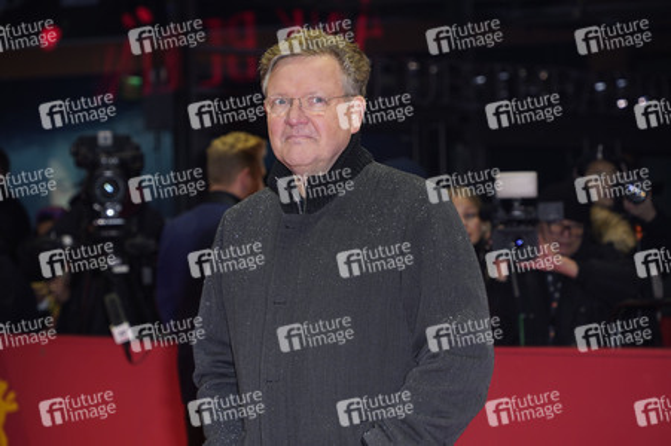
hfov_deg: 17.1
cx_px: 336
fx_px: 2235
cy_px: 223
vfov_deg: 11.4
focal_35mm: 120
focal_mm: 120
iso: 800
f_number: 5.6
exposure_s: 1/160
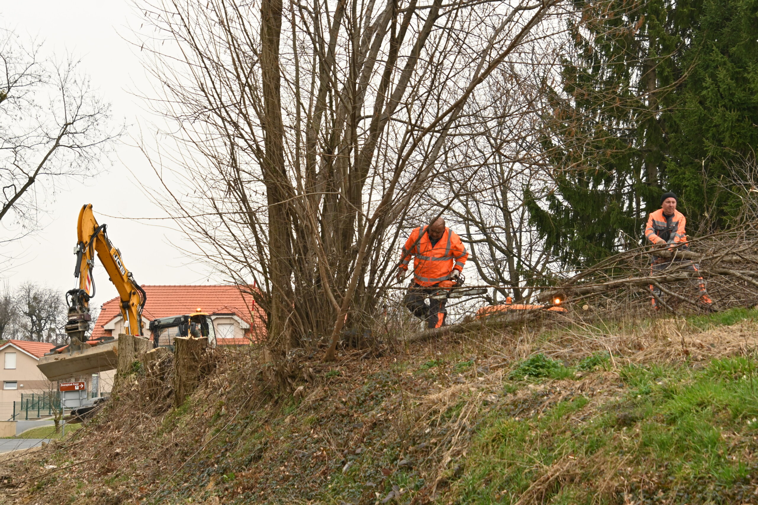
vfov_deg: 13.0
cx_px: 379
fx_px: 2211
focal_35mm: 105
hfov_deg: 19.5
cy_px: 252
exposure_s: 1/160
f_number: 7.1
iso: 200
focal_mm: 70
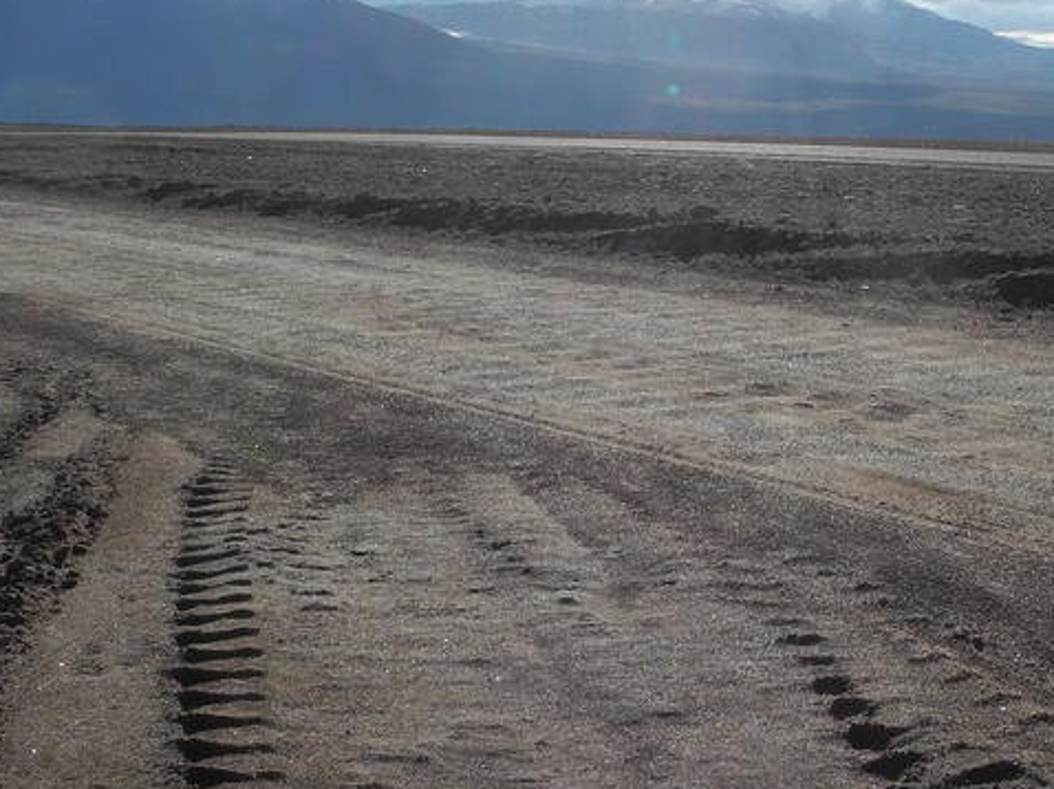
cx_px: 639
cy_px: 425
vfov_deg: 24.4
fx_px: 1826
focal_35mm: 60
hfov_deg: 32.1
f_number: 5
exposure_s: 1/800
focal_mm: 6
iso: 100
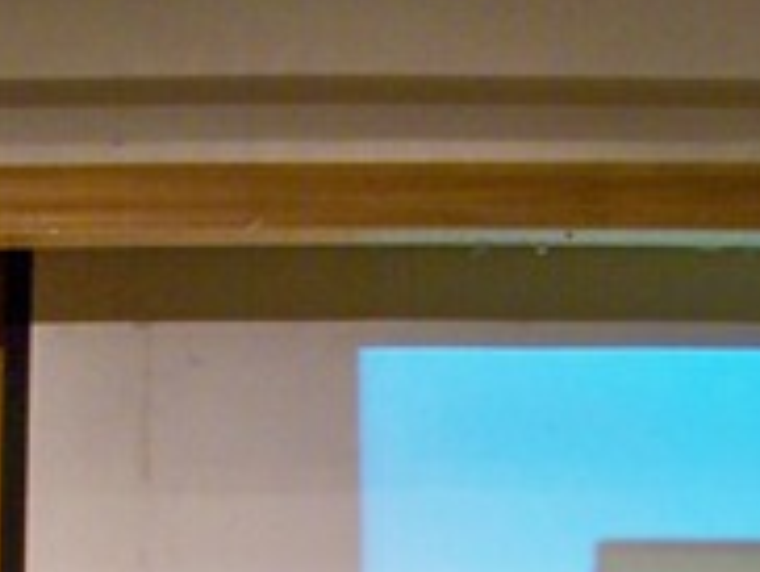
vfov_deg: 12.1
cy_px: 910
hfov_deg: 16.9
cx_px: 493
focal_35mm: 116
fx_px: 2550
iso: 250
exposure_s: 1/40
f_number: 2.8
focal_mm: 5.85
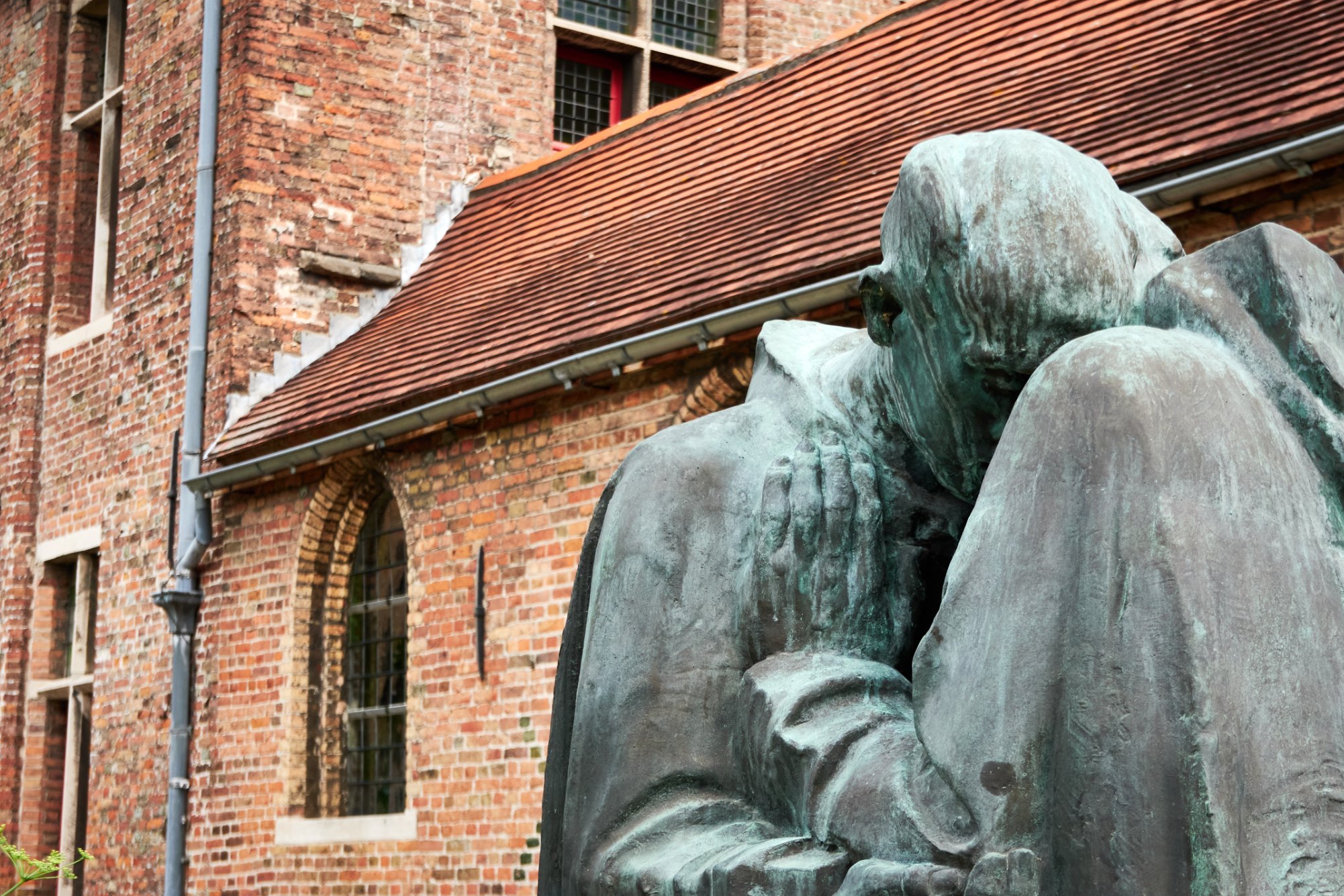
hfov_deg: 26.0
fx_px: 2912
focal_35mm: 78
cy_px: 488
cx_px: 714
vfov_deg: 17.5
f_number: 4
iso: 100
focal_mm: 22.46
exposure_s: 1/320
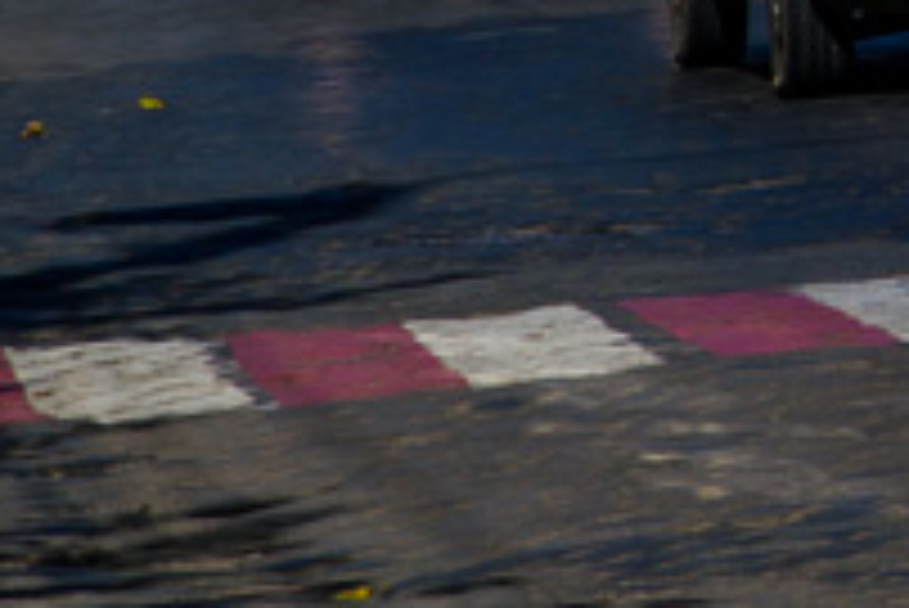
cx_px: 2236
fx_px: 17528
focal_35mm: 694
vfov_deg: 2.0
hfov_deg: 2.9
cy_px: -903
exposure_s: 1/800
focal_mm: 85
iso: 100
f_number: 8
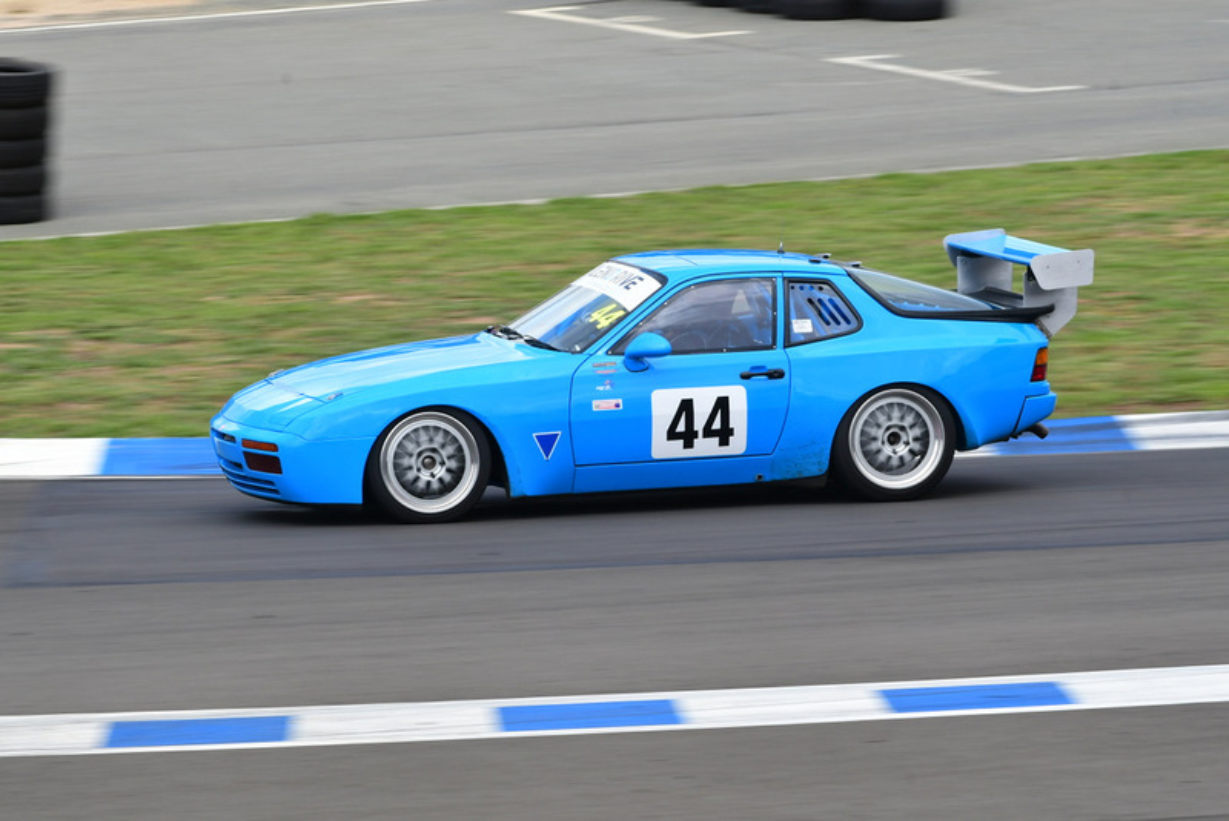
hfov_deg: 6.9
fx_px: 10245
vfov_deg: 4.6
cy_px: 410
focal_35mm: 300
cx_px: 614
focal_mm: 200
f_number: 11
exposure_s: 1/250
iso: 320
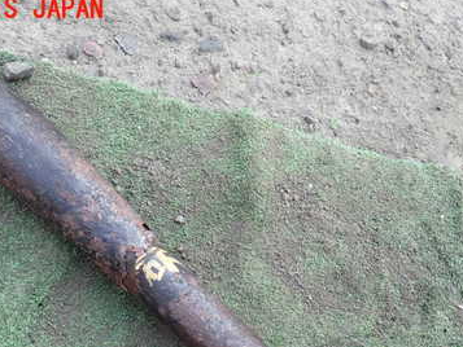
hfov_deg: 44.7
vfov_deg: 33.2
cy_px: 285
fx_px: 562
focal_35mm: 42
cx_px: 257
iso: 100
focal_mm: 4.5
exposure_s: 1/80
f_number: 2.8
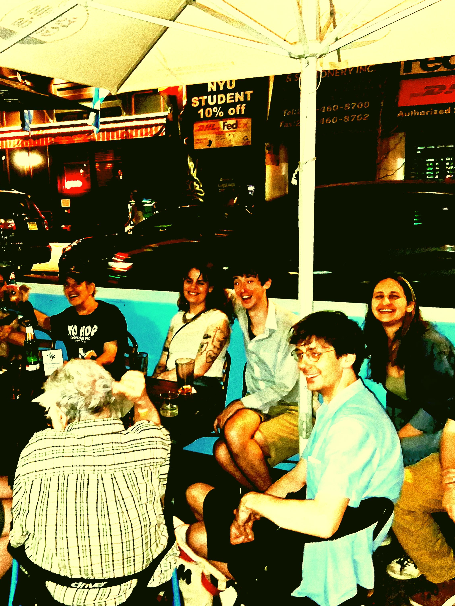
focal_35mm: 35
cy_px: 301
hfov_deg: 39.9
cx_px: 131
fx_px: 613
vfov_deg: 52.6
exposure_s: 1/24
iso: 1000
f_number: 1.8
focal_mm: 3.98
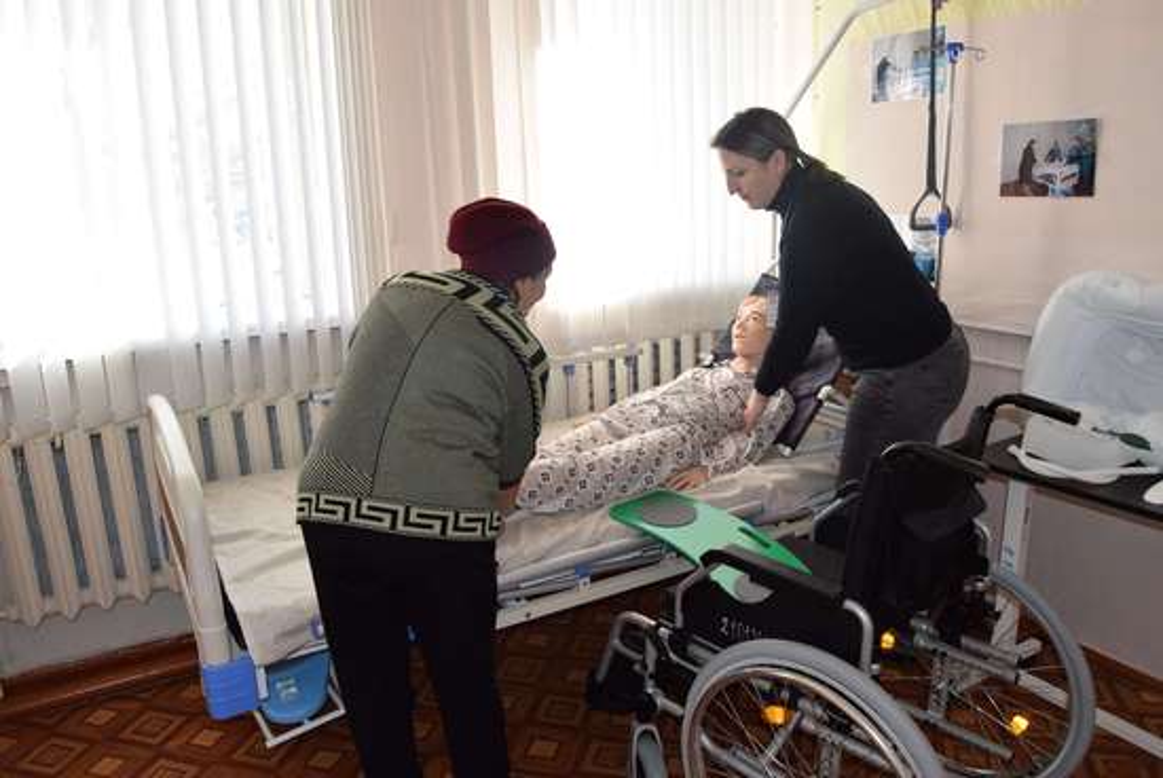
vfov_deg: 48.0
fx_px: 873
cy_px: 389
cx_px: 582
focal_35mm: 27
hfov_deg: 67.3
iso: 640
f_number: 5.6
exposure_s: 1/125
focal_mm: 18
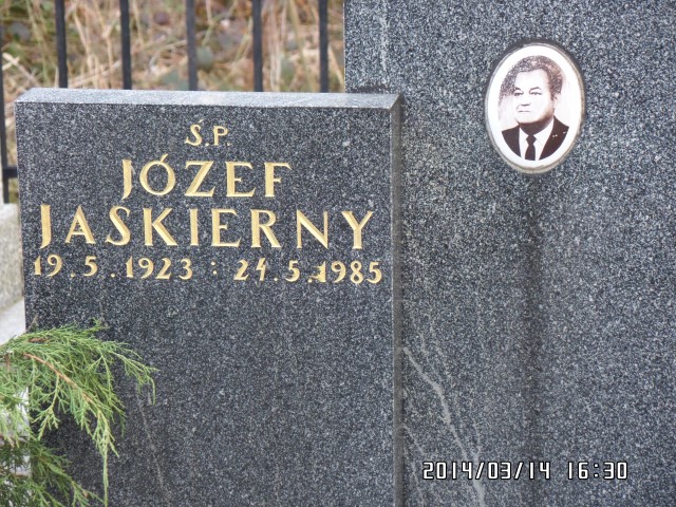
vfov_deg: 10.5
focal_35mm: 141
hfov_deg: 14.0
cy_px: 254
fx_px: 2754
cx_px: 338
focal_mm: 25.2
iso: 320
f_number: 4.2
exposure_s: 1/60
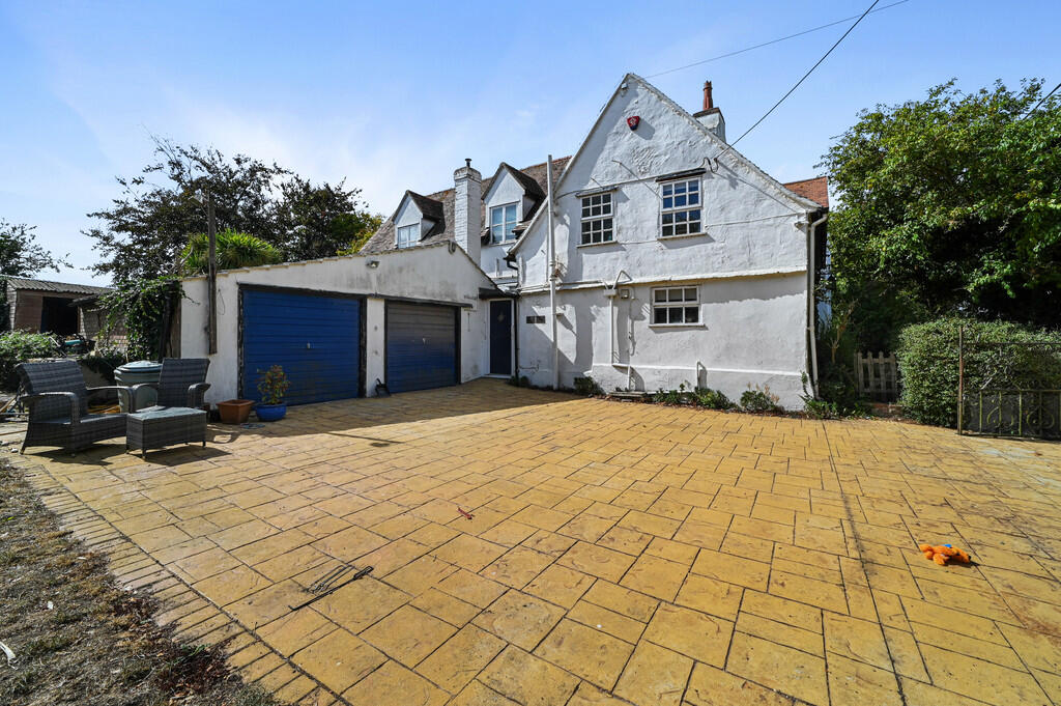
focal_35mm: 14
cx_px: 530
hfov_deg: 104.3
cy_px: 353
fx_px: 412
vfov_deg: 81.1
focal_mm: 14
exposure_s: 1/100
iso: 400
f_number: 11
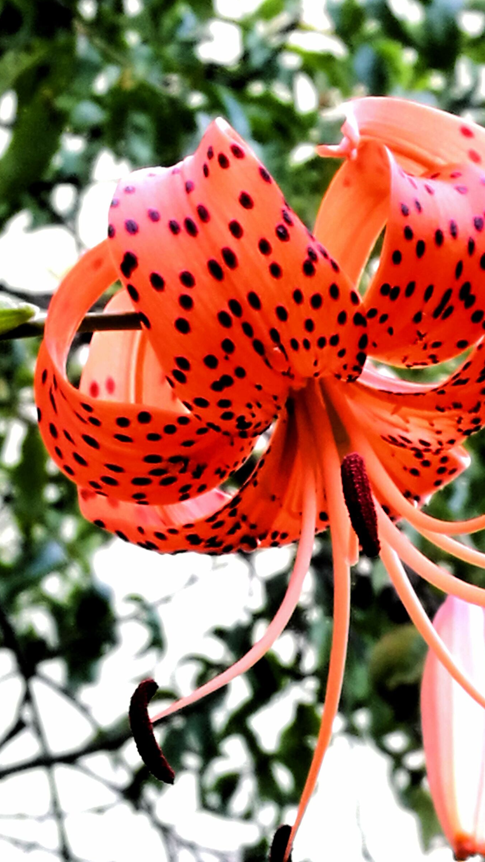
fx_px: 2698
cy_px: 430
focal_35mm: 118
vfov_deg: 18.2
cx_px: 265
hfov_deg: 10.3
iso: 64
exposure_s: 1/50
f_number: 2.2
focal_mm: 4.5
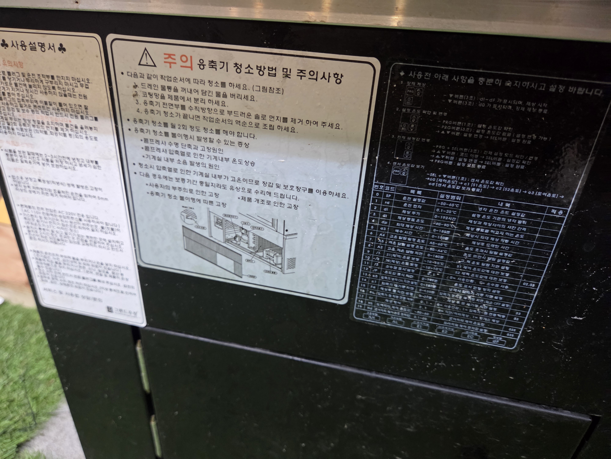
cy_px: 230
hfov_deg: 73.9
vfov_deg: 58.9
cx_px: 306
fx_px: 406
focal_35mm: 23
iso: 640
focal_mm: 5.4
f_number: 1.8
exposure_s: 1/120
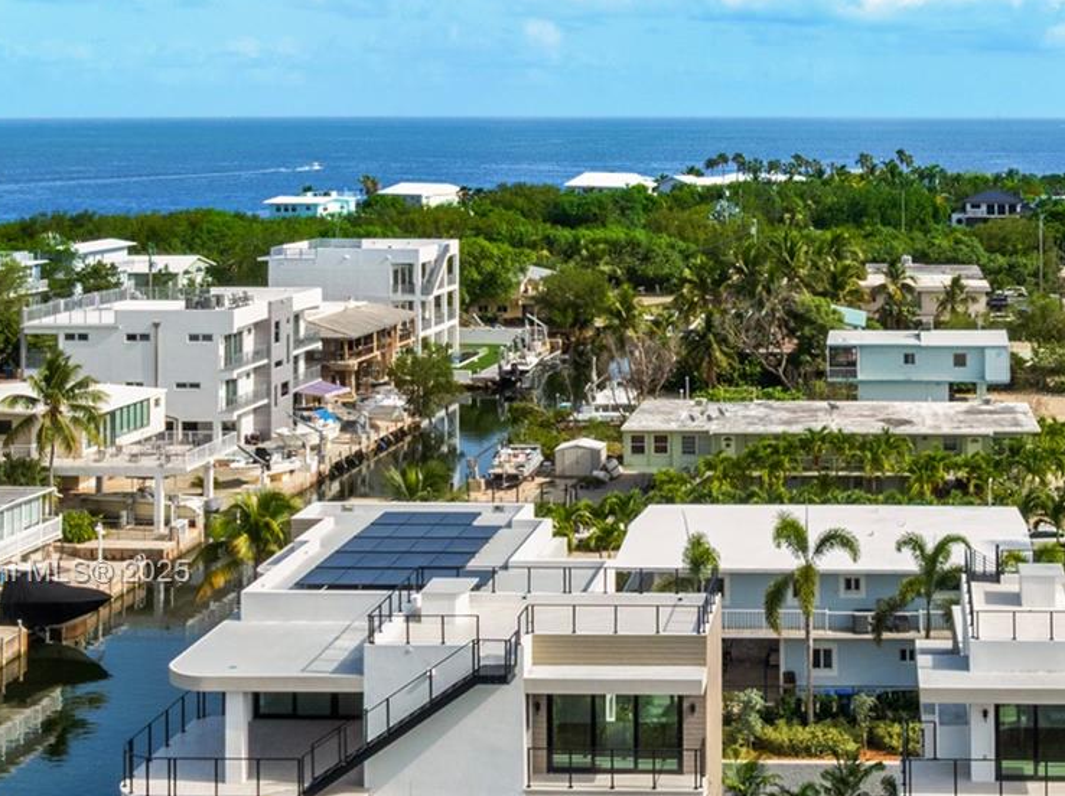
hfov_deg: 35.4
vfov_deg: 27.7
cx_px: 883
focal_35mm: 52
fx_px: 1598
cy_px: 575
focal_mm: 12.29
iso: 100
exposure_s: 1/120
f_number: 10
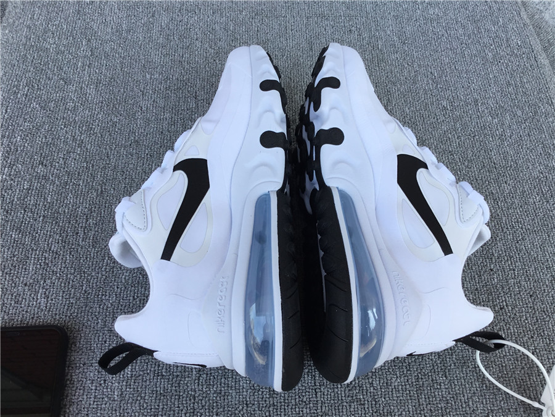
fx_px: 497
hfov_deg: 58.4
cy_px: 208
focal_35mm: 31
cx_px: 278
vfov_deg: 45.4
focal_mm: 3.3
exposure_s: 1/192
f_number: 2.4
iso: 25
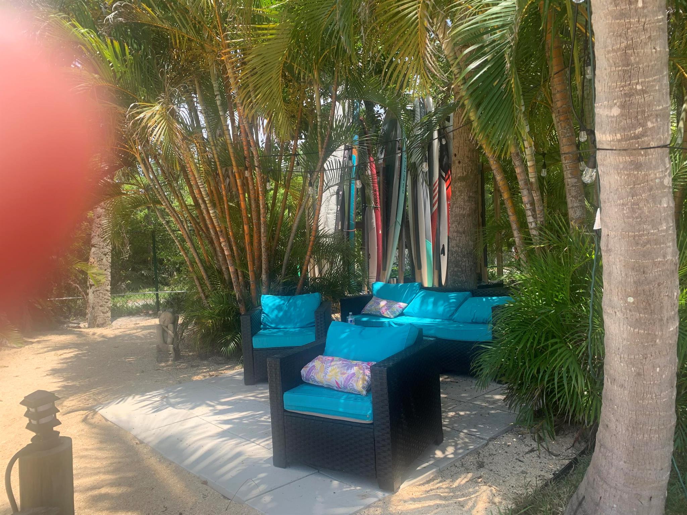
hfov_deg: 67.3
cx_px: 344
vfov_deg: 53.1
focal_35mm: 26
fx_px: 516
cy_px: 258
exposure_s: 1/597
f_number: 1.8
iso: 25
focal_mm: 4.25
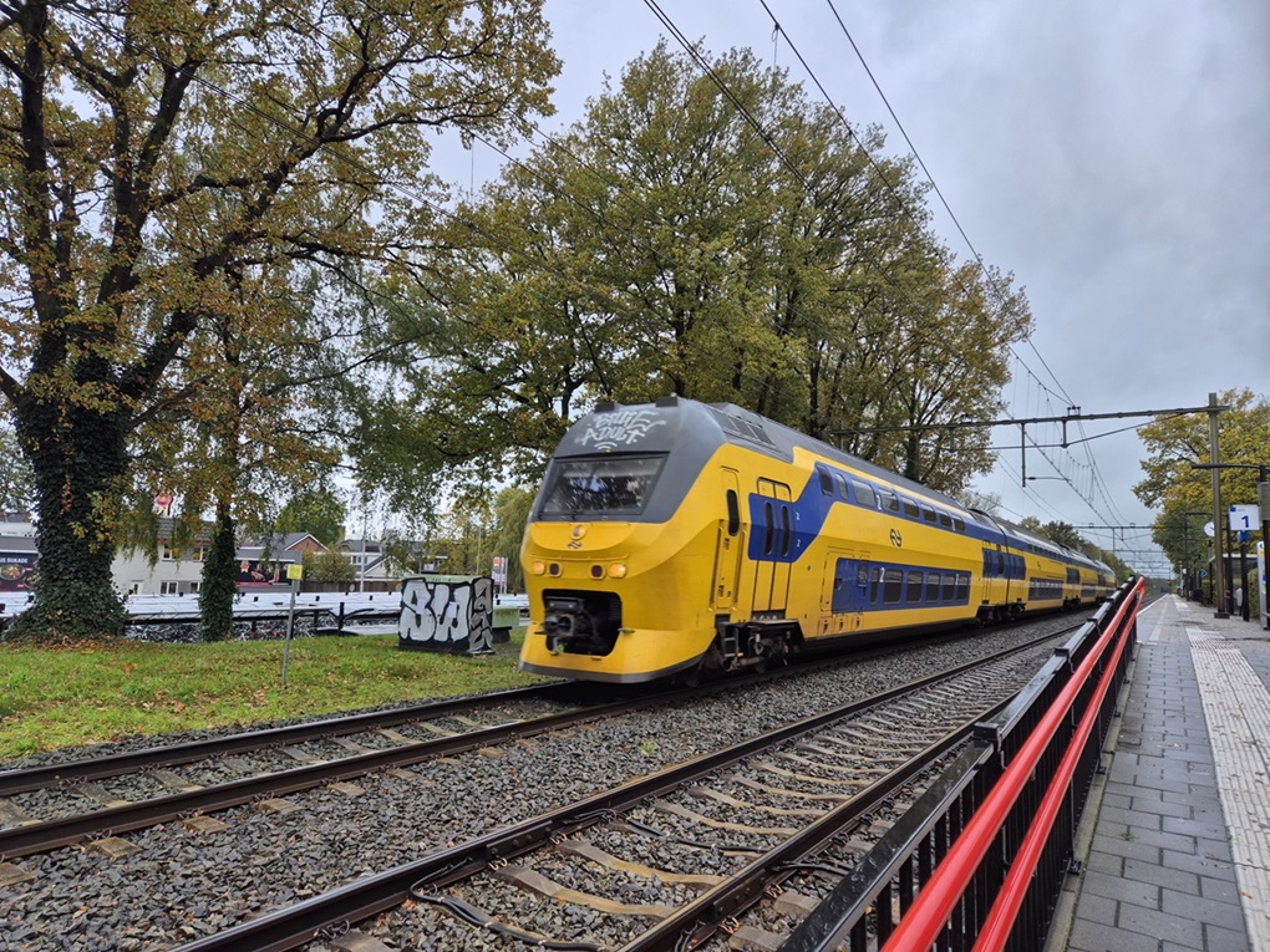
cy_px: 476
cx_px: 635
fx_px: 844
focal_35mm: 23
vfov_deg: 58.9
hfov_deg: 73.9
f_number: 1.8
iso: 25
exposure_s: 1/180
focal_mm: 5.4
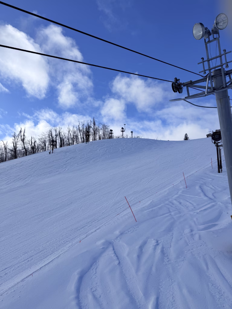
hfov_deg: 56.8
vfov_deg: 71.6
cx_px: 116
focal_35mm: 24
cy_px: 154
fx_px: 214
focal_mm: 6.76
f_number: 1.78
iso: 80
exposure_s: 1/11905
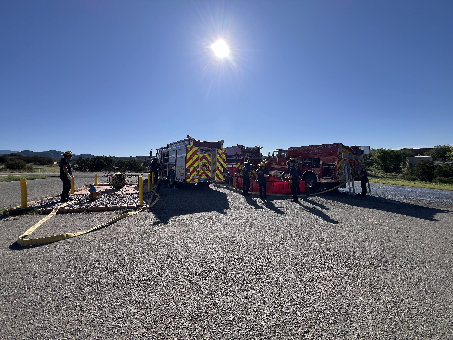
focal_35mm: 13
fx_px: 170
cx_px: 226
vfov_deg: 89.9
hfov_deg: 106.2
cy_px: 170
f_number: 1.8
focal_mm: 1.57
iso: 32
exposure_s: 1/2421
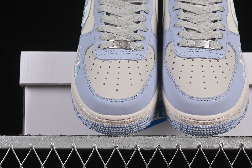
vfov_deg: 12.1
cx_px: 158
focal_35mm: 113
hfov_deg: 18.1
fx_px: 791
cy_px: 56
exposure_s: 1/80
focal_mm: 50
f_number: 8
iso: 160
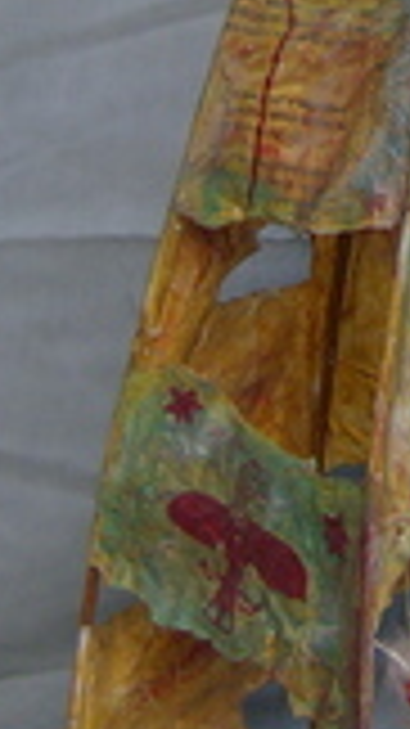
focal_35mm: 133
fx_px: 2573
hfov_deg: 8.9
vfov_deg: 15.9
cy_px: 9
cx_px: 568
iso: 100
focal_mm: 6
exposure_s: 1/252
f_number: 2.8
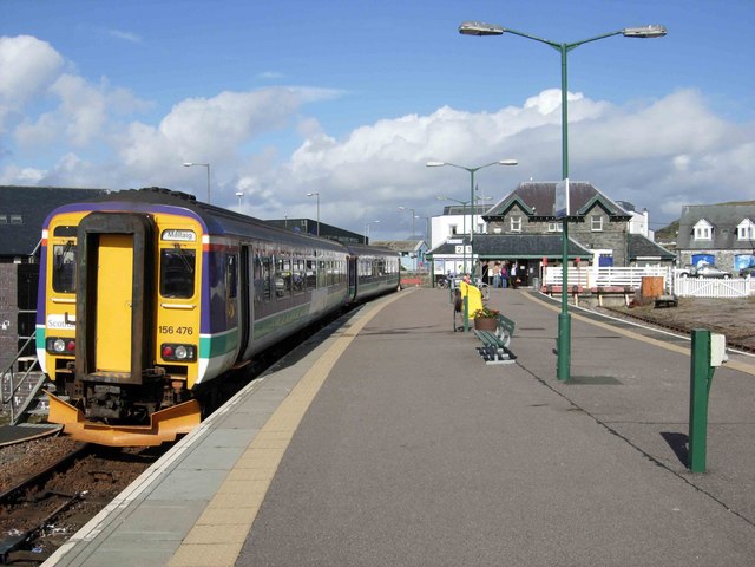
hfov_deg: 51.4
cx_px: 378
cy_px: 284
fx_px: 785
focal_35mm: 36
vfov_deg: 39.7
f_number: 3.8
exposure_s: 1/1024
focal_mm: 7.5
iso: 50
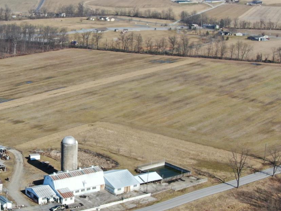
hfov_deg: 25.3
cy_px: 102
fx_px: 601
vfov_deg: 19.9
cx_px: 17
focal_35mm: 74
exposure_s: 1/1000
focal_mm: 5.22
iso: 100
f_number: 3.1
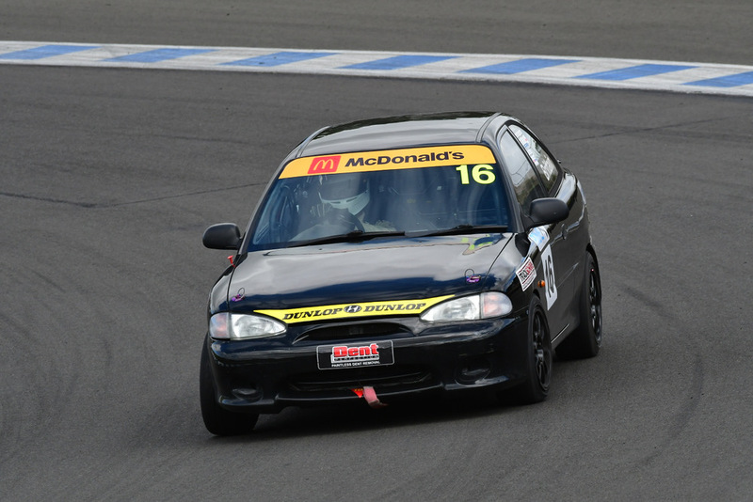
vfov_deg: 3.1
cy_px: 251
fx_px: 9415
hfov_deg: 4.6
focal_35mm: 450
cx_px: 376
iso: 640
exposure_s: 1/640
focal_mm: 300
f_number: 10
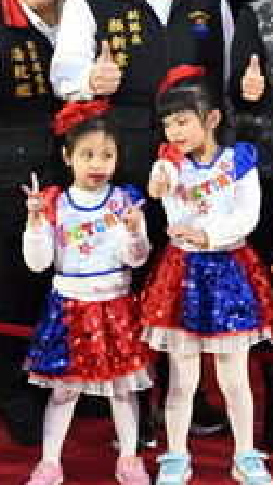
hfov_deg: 8.1
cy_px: 47
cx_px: 548
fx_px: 1827
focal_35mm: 142
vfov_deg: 15.0
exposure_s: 1/250
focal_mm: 38
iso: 1250
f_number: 4
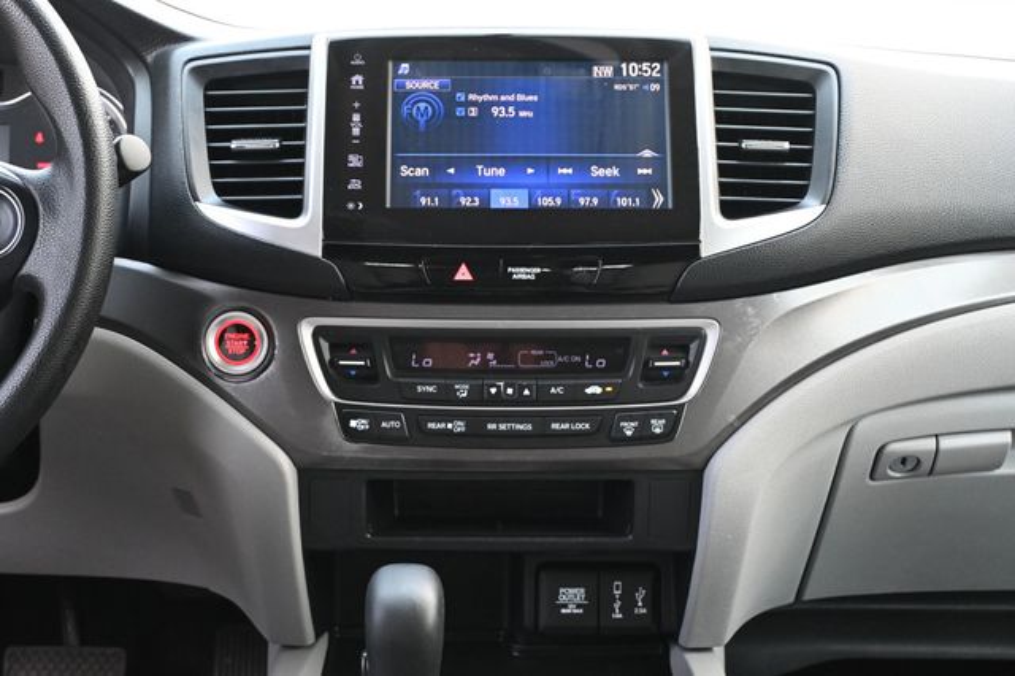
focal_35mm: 58
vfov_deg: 23.2
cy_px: 338
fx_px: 1648
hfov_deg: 34.2
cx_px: 508
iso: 2000
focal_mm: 39
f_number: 5.6
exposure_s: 1/125
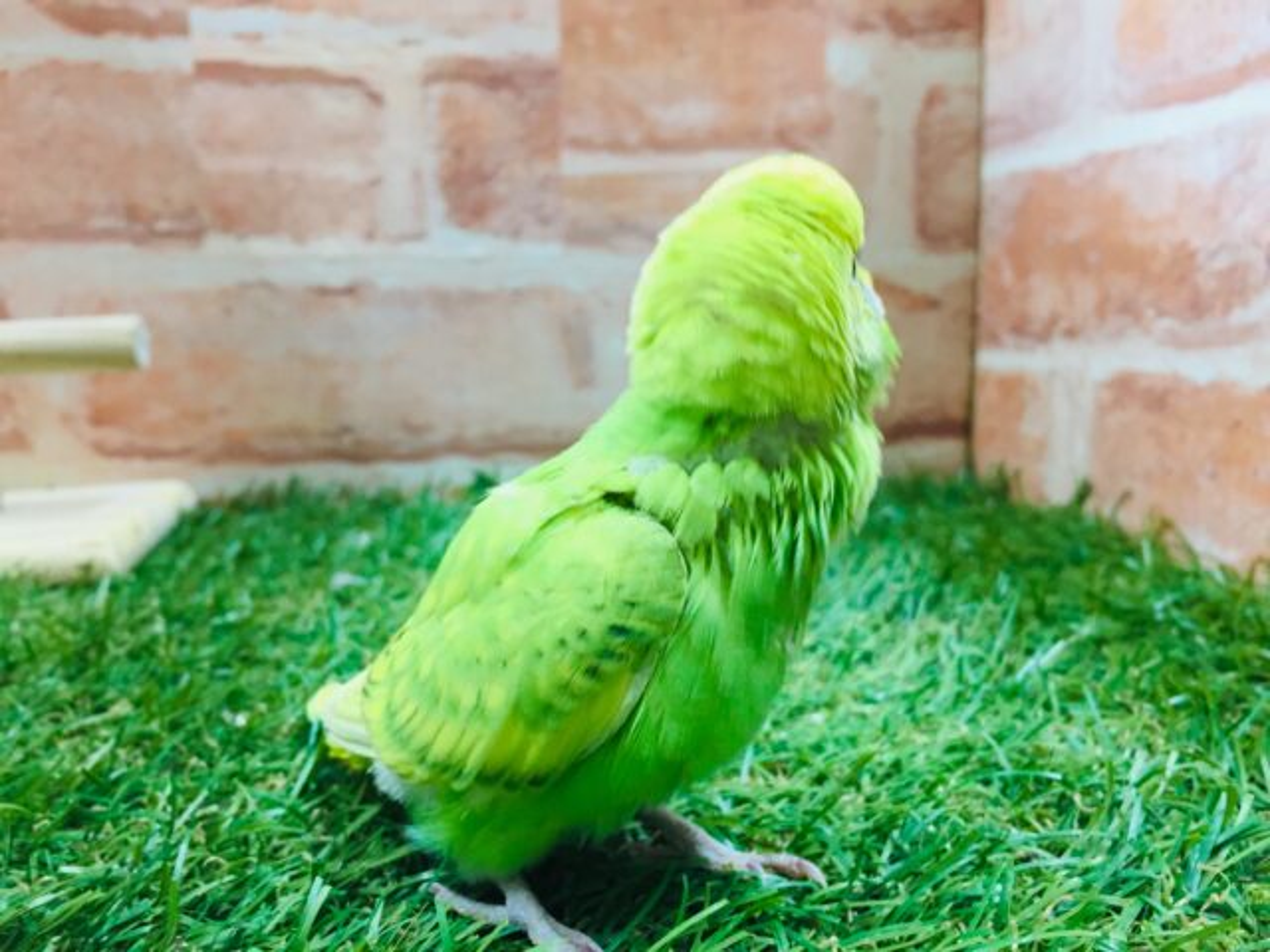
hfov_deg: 61.7
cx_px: 635
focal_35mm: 29
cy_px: 476
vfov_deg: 48.2
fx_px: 1064
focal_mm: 4.15
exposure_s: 1/30
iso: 100
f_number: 2.2
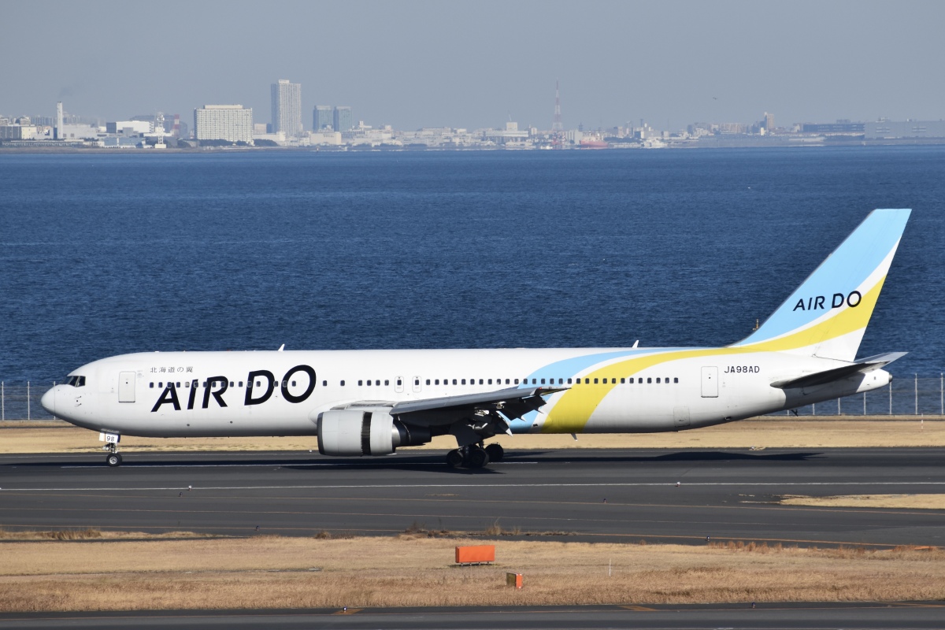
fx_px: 8268
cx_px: 472
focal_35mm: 315
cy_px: 315
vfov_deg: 4.4
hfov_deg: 6.5
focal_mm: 210
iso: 200
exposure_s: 1/1250
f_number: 9
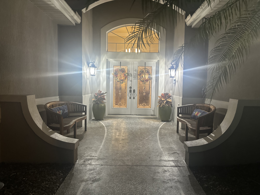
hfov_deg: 71.6
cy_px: 98
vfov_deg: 56.8
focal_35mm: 24
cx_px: 130
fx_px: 180
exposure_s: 1/60
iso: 800
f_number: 1.78
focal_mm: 6.86
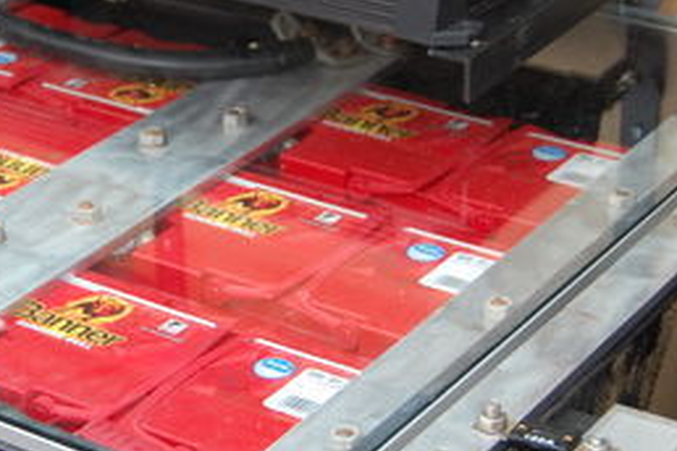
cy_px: 176
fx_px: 2238
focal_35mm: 119
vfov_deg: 11.5
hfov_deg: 17.1
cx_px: 134
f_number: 4.5
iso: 400
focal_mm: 32
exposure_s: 1/80
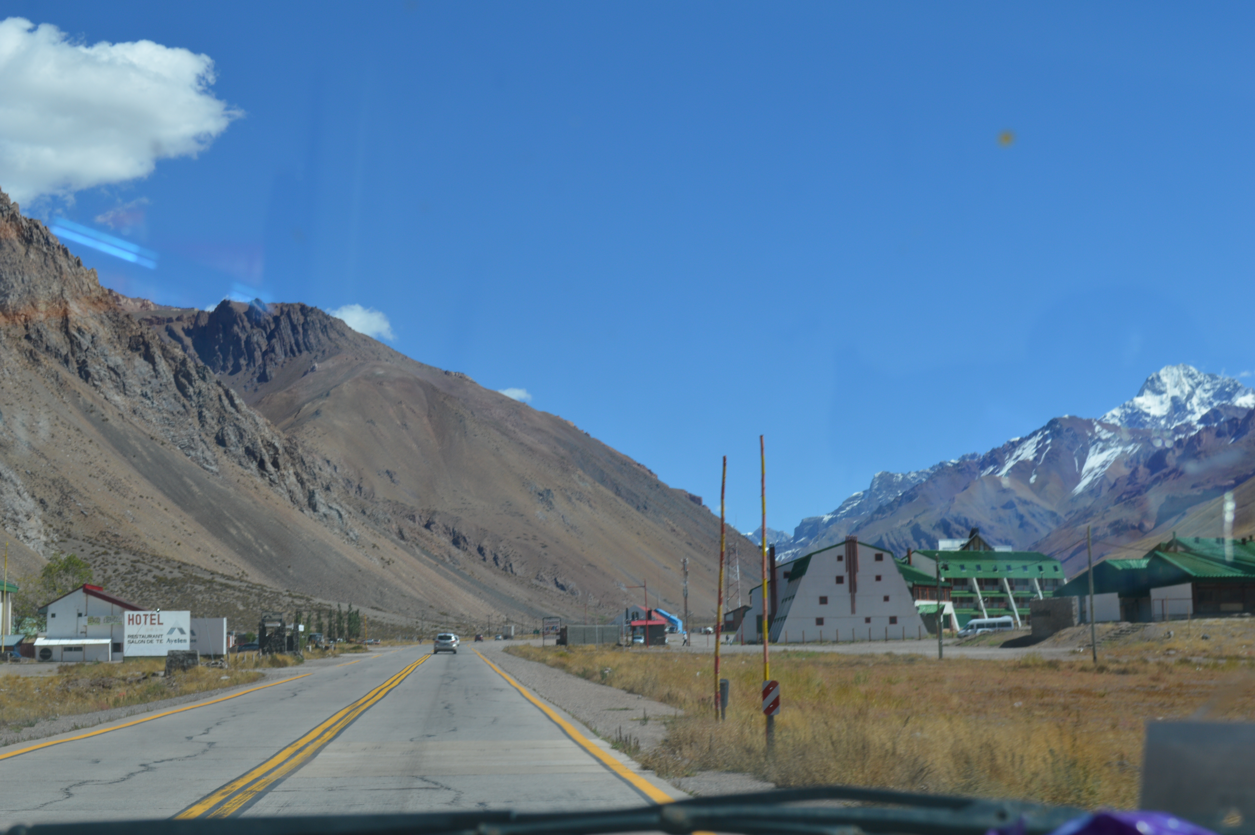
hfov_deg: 36.9
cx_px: 628
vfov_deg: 25.0
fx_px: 1881
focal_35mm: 54
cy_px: 418
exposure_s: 1/250
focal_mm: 36
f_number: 8
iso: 100
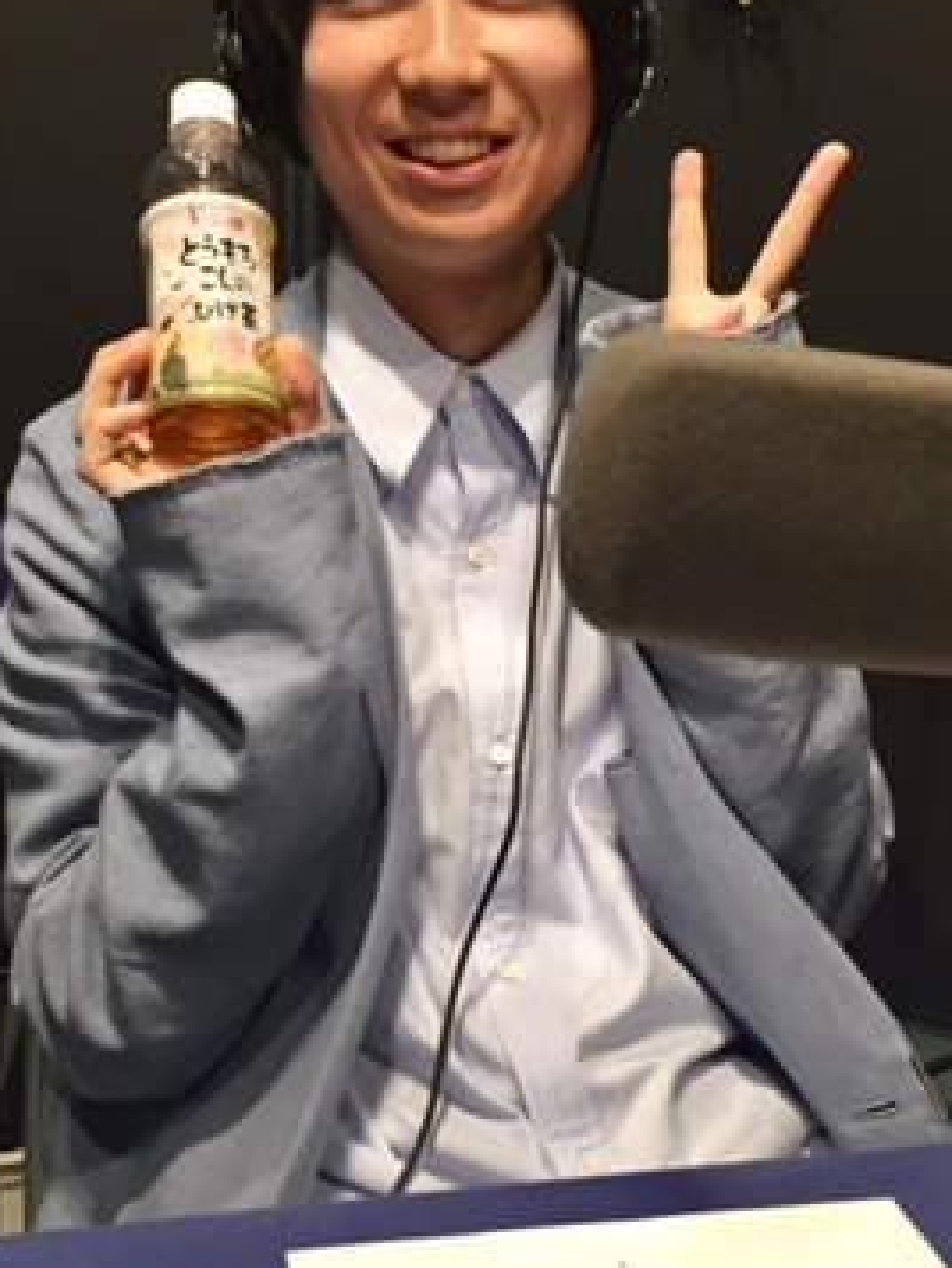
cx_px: 526
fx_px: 1906
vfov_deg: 36.8
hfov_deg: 28.0
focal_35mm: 52
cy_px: 636
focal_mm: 4.15
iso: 250
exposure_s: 1/24
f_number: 2.2
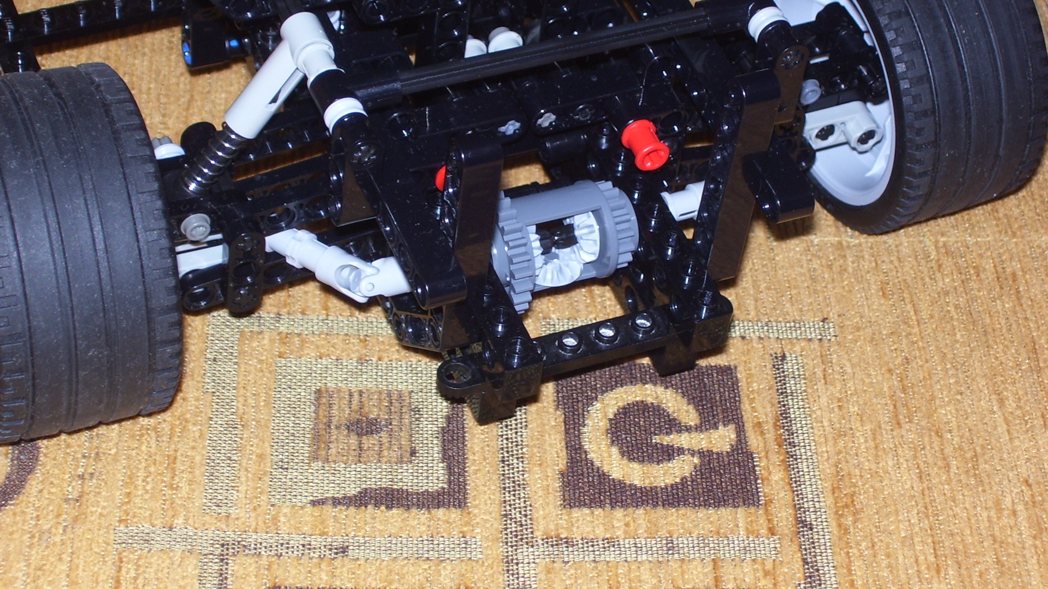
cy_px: 216
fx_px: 2668
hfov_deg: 22.2
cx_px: 522
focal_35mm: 96
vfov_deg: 12.6
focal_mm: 14.3
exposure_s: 1/90
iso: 80
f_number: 4.3
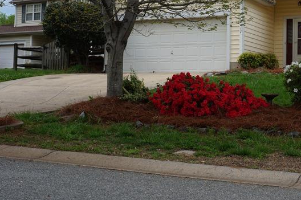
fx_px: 559
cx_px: 243
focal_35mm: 67
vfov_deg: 20.2
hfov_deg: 29.4
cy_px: 62
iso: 100
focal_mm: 23
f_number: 13
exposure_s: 1/80
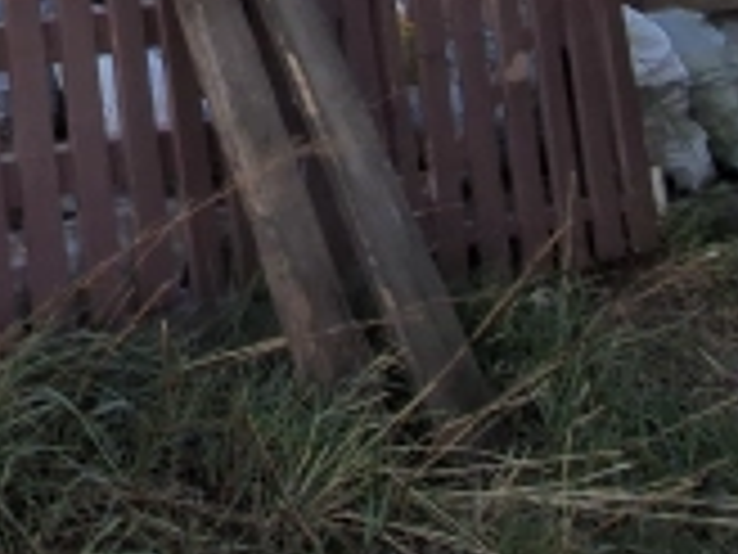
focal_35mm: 61
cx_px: -364
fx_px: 1300
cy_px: -468
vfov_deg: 18.4
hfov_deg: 24.6
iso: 40
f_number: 2.2
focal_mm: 1.64
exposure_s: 1/208
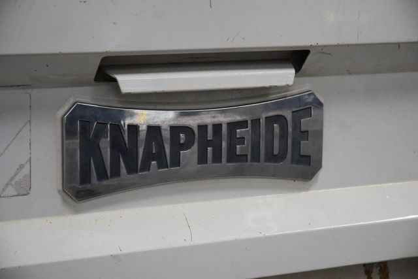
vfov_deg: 13.0
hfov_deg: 19.5
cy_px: 140
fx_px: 1219
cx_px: 209
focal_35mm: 105
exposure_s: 1/125
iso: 1600
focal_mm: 70
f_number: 5
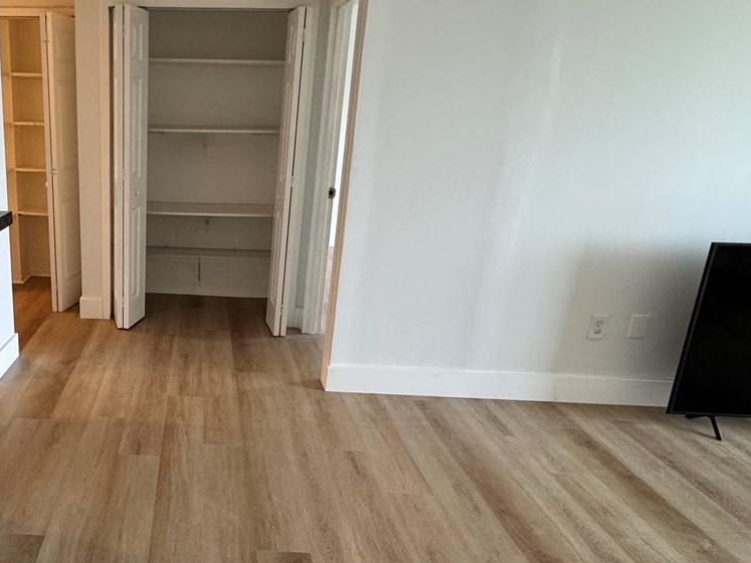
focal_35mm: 30
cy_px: 311
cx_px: 163
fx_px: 651
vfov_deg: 46.7
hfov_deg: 56.2
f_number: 2.2
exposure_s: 1/120
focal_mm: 2.22
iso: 250
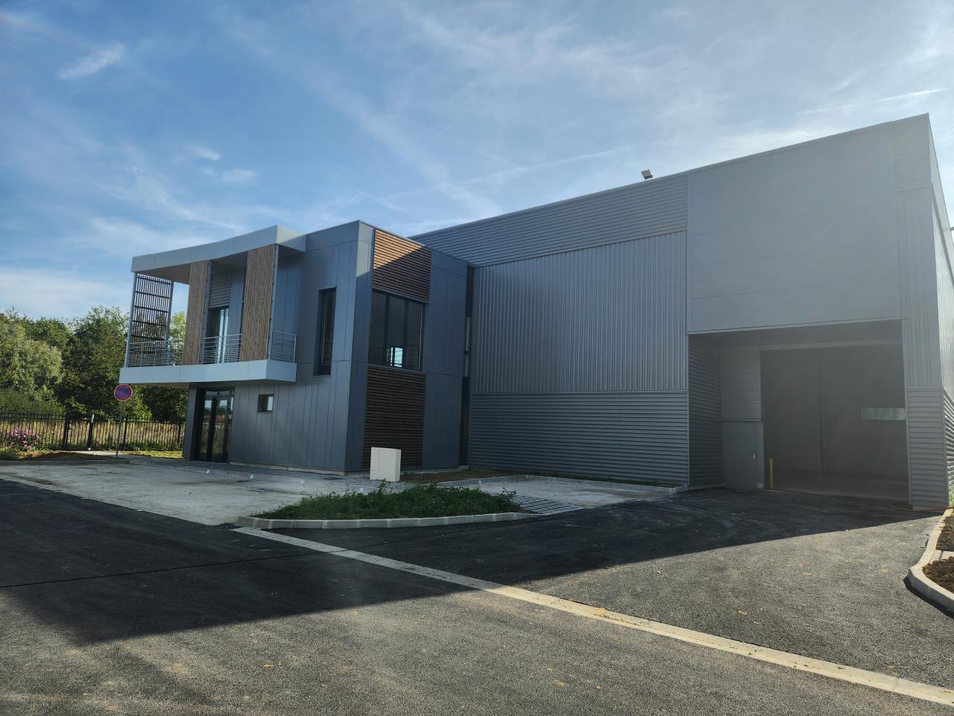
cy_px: 358
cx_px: 477
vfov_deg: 58.9
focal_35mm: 23
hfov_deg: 73.9
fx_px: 634
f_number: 1.8
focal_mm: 5.4
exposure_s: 1/1723
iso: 20
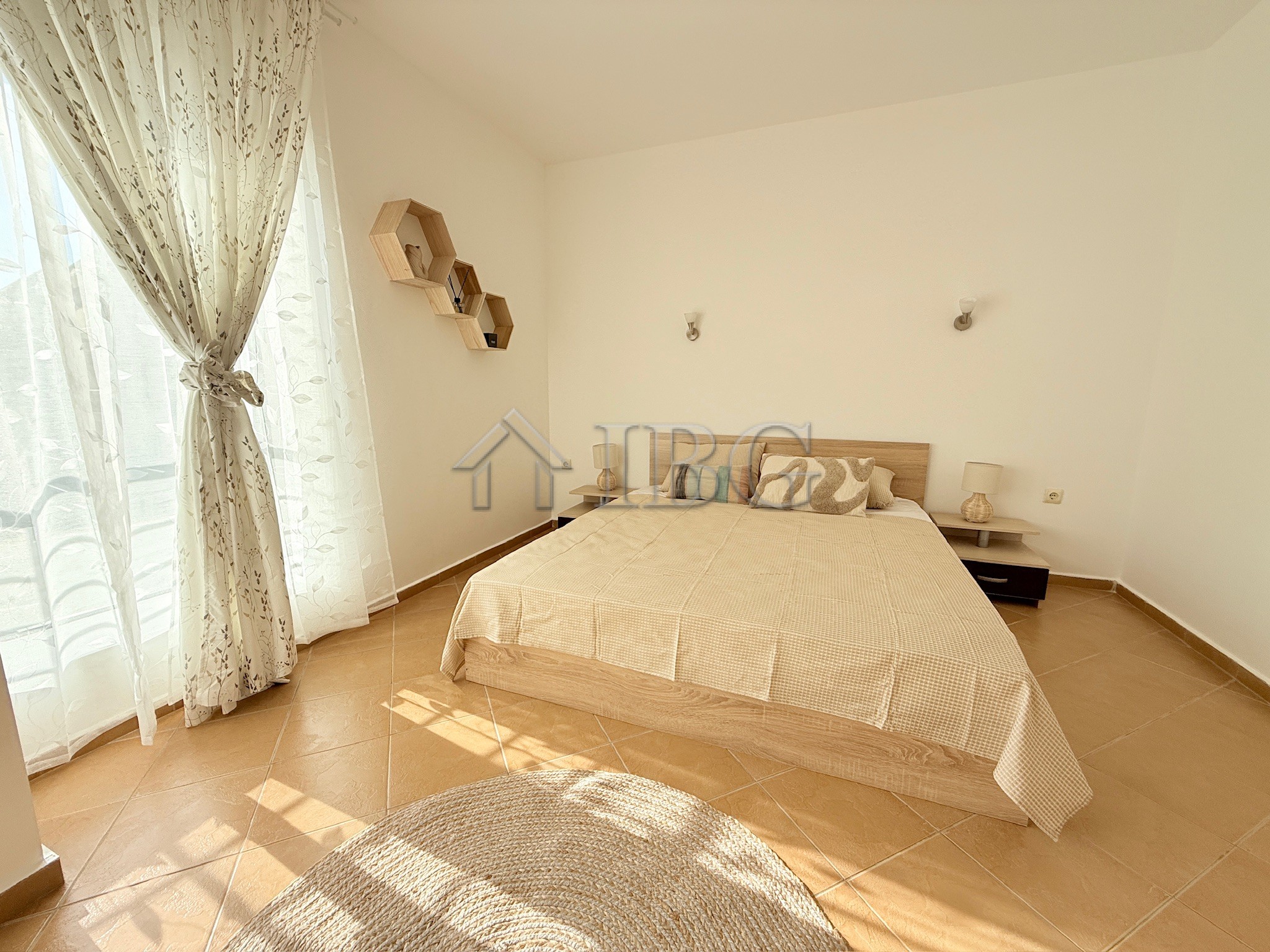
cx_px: 635
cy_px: 476
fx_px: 514
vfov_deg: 85.7
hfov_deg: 102.1
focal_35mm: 14
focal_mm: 2.22
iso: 64
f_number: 2.2
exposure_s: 1/658
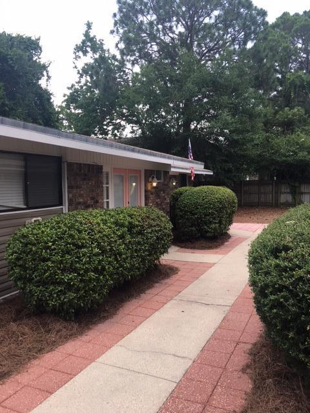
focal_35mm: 29
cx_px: 155
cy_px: 206
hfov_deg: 48.2
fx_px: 346
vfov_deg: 61.7
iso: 25
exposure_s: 1/133
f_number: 2.2
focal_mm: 4.15
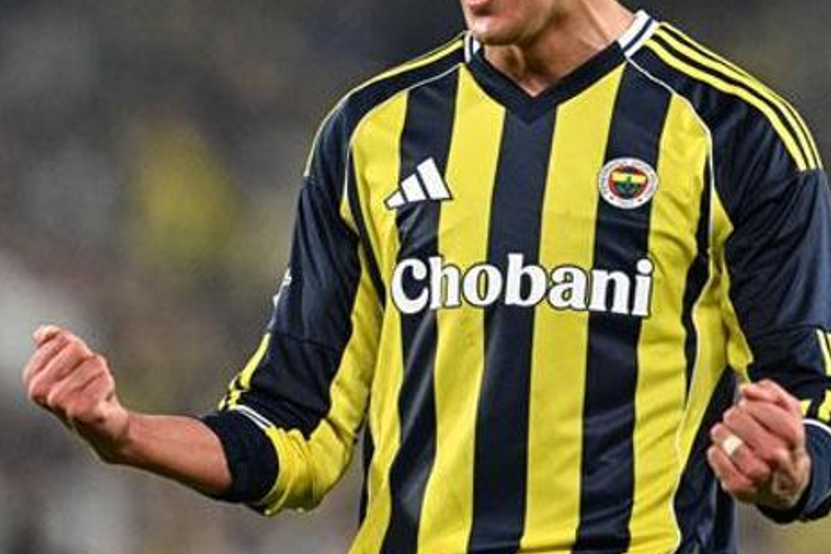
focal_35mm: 720
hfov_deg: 2.9
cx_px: 388
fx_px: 16619
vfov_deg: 1.9
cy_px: 143
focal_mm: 400
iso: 4000
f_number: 4
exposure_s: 1/2000
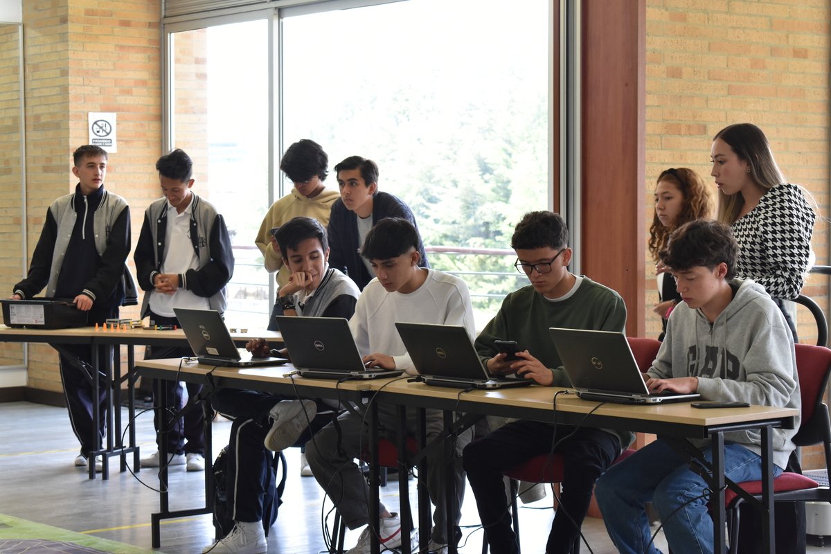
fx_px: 1904
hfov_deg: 24.6
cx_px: 416
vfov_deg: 16.6
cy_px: 277
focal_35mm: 82
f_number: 5.6
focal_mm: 55
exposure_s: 1/100
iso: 800
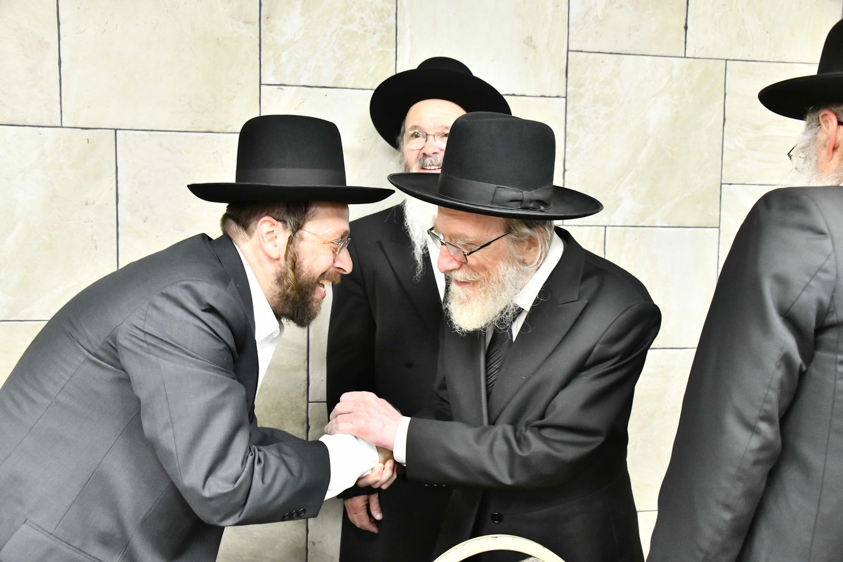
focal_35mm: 36
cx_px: 422
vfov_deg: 36.9
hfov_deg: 53.1
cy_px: 281
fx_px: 843
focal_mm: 36
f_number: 5.6
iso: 5000
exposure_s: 1/200
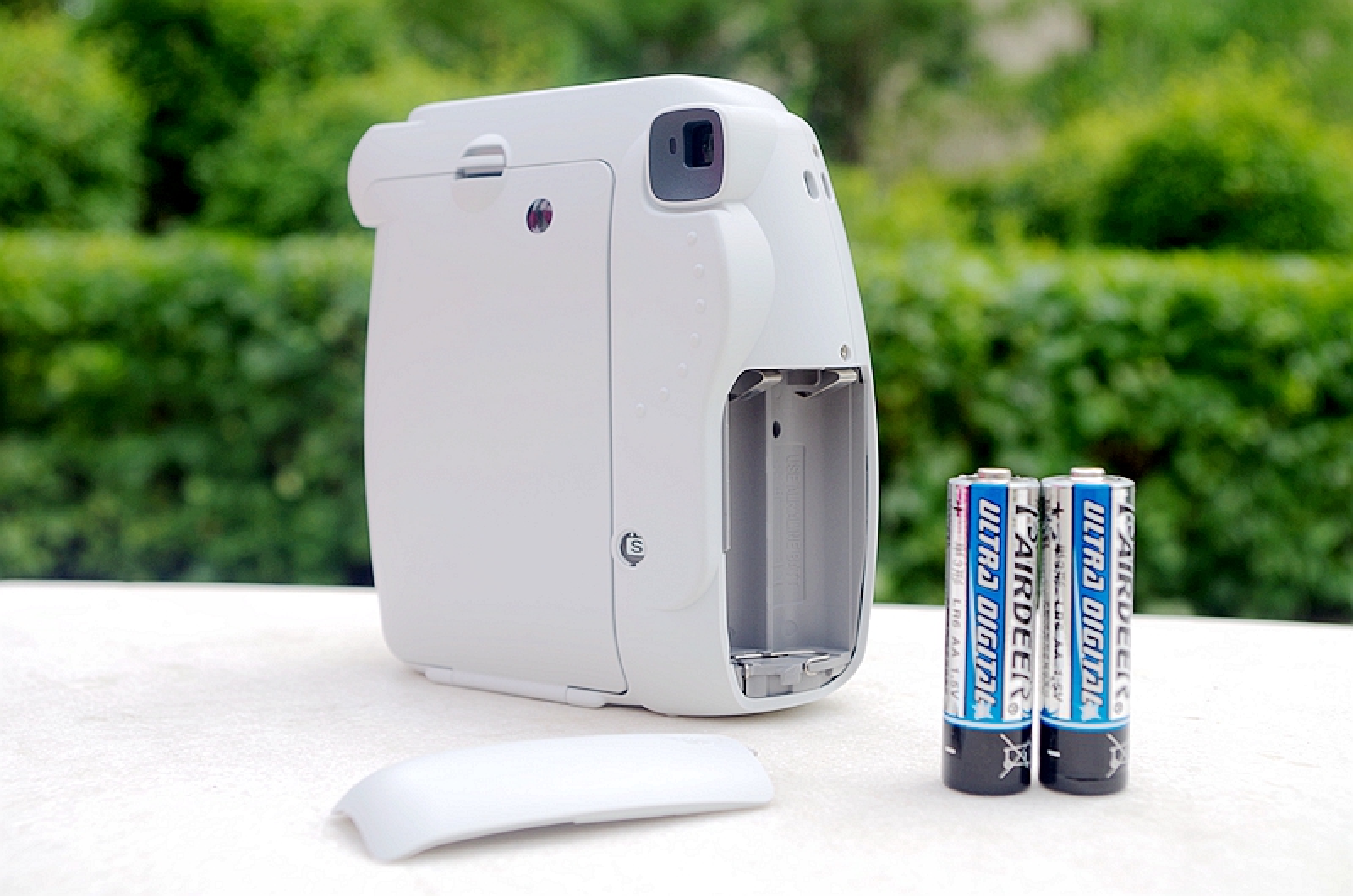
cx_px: 676
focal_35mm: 42
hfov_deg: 46.5
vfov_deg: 31.8
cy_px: 448
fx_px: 1575
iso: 100
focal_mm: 28.13
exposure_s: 1/125
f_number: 5
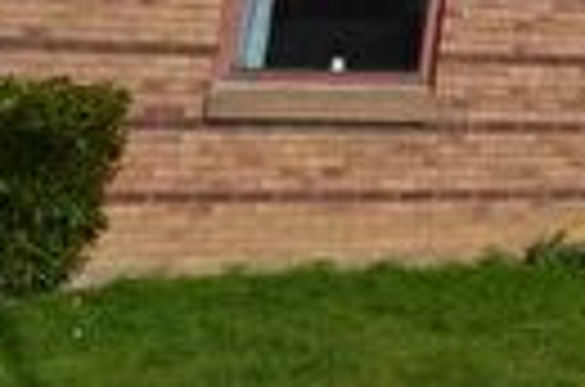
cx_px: 1256
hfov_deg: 16.7
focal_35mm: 81
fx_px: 1313
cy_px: -254
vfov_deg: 15.1
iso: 100
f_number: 8
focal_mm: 10
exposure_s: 1/250
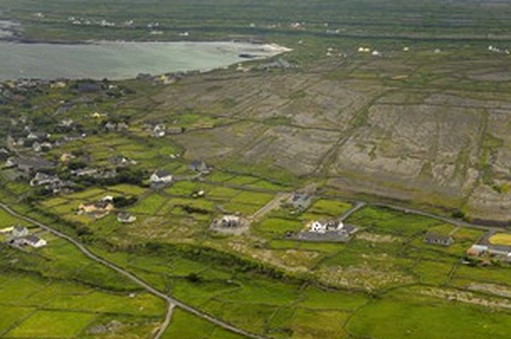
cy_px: 168
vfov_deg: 18.7
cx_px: 261
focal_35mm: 73
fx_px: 1031
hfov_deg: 27.8
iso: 100
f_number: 5
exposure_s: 1/350
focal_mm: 35
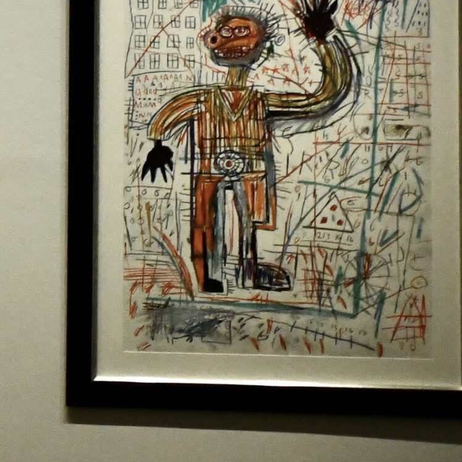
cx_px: -248
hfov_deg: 15.2
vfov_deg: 16.5
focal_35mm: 105
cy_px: 98
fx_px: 1585
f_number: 5
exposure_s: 1/200
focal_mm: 24
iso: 3200
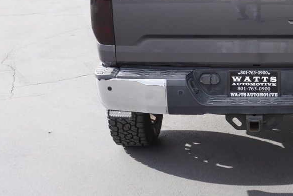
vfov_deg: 21.2
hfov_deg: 30.8
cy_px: 28
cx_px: 249
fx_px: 513
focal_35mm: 63
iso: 100
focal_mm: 24
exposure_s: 1/125
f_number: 6.3
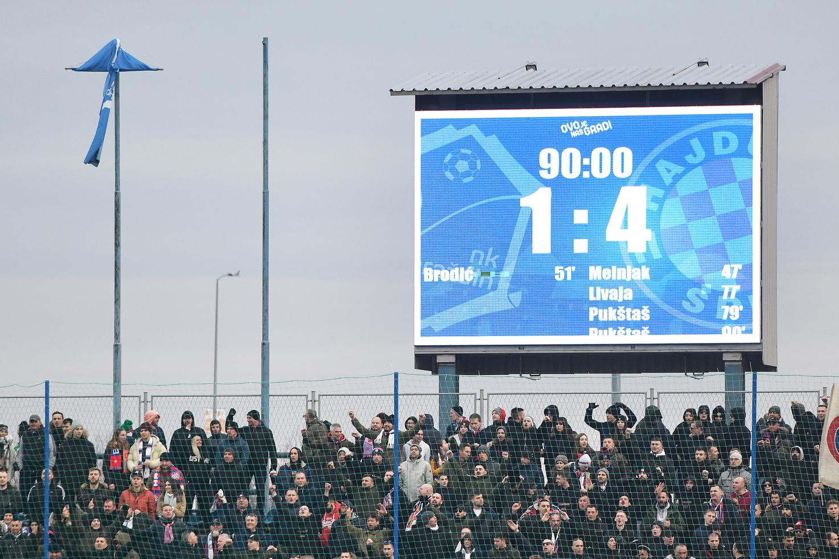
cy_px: 257
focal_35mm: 218
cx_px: 438
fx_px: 5079
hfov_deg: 9.4
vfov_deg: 6.3
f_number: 5
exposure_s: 1/1000
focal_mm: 200
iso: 1250
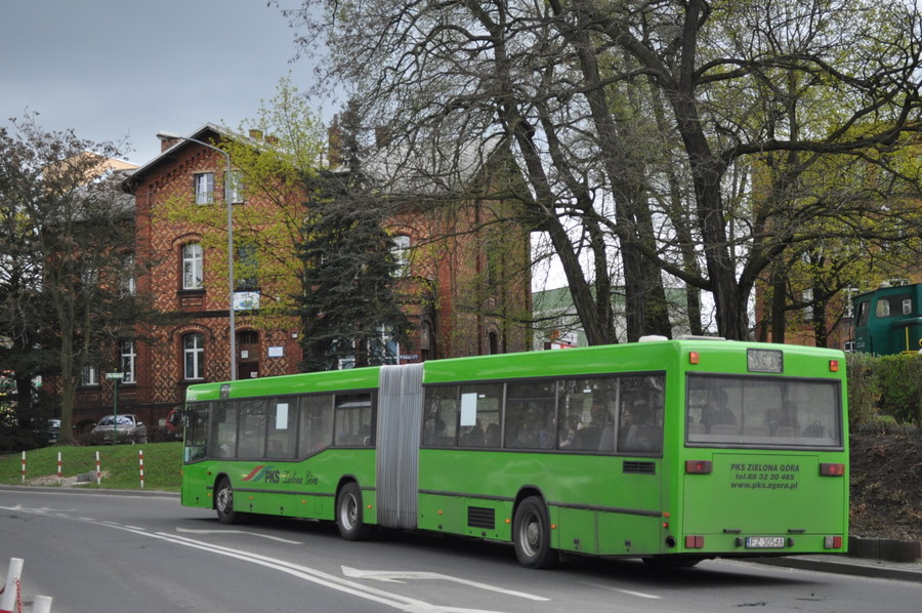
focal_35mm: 60
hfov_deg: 33.4
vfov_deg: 22.6
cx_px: 461
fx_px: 1535
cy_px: 306
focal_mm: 40
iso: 800
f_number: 5.3
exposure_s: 1/800
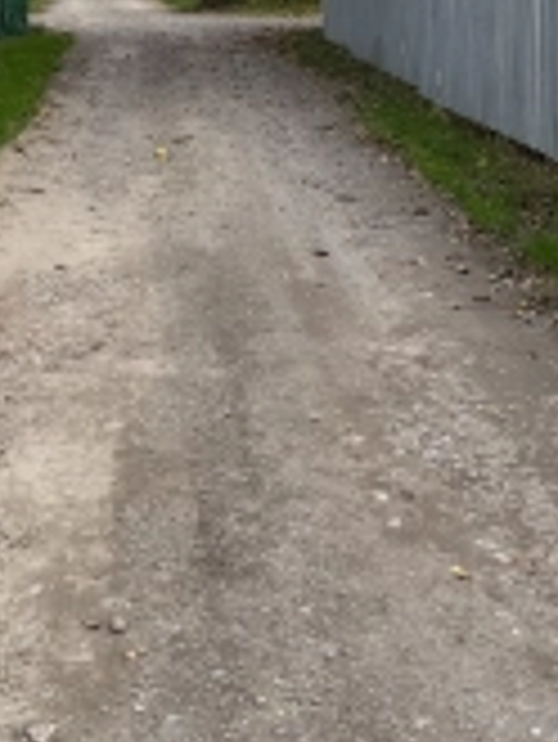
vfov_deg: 27.8
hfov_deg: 21.6
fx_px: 1460
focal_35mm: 68
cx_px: 200
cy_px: 117
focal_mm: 6.76
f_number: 1.78
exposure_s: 1/773
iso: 80
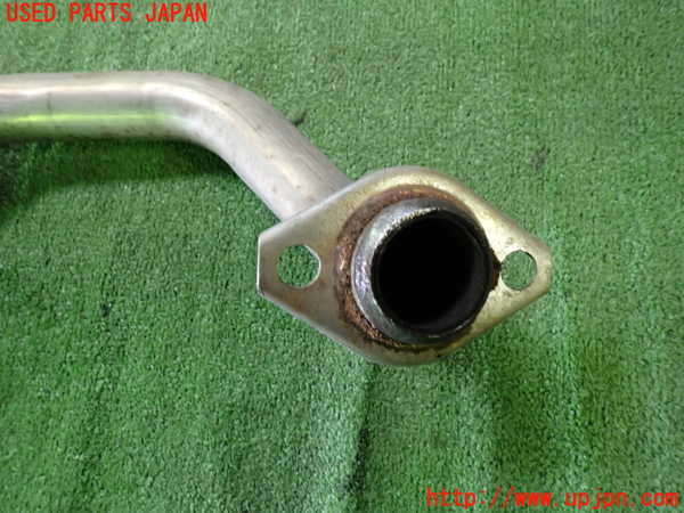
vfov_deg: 54.9
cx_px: 342
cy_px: 256
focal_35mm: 25
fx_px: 494
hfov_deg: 69.4
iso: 320
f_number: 2
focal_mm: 4.5
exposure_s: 1/30
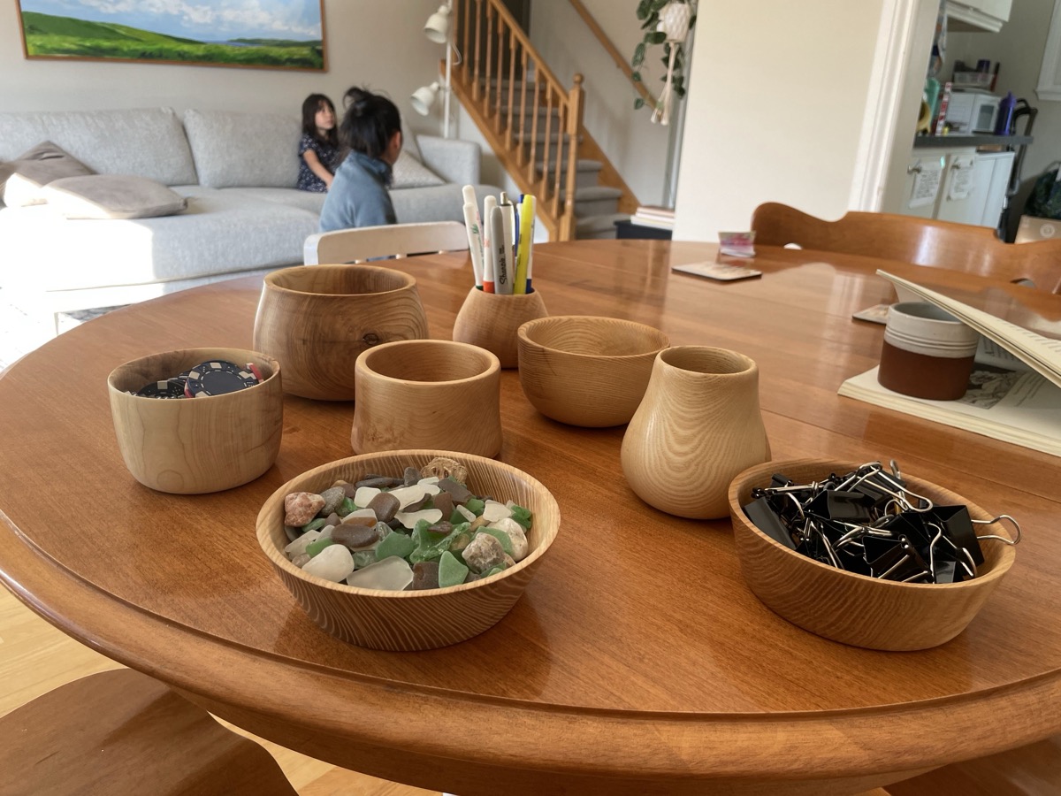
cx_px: 530
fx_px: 797
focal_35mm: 26
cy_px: 398
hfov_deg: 67.3
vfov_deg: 53.1
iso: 100
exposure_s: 1/121
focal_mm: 4.2
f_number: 1.6
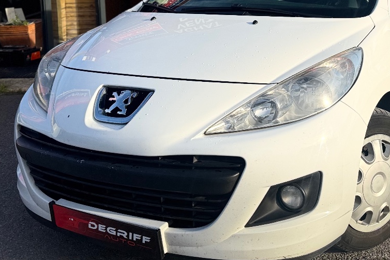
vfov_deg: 24.8
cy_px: 28
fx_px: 574
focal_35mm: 53
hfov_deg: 37.0
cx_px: 270
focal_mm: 6.76
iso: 80
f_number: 1.78
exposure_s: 1/5814
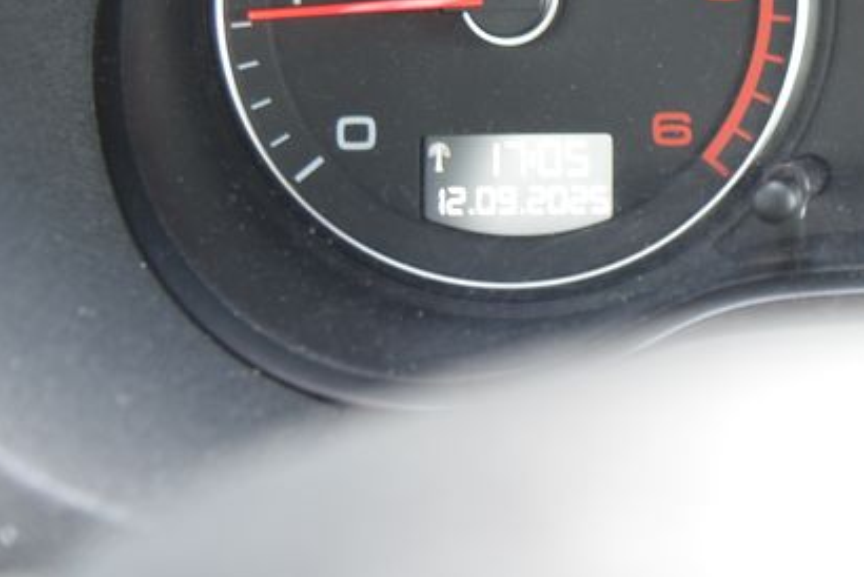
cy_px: -72
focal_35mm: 115
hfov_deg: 17.1
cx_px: 993
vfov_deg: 11.7
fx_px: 2762
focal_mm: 46
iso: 500
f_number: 4
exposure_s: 1/15
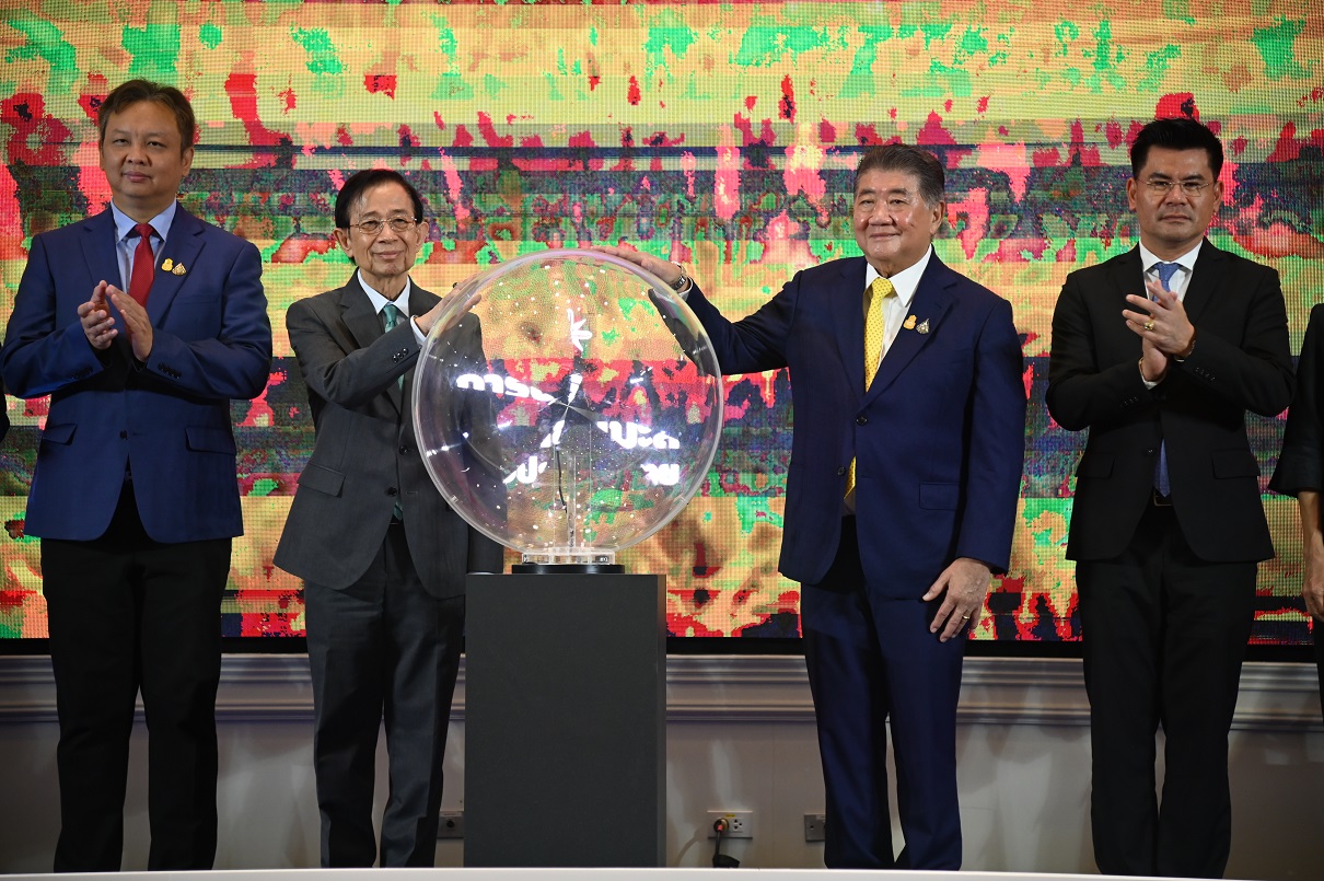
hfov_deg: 19.5
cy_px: 440
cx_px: 662
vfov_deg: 13.0
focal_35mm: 105
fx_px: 3859
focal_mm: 105
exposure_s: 1/250
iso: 1800
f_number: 4
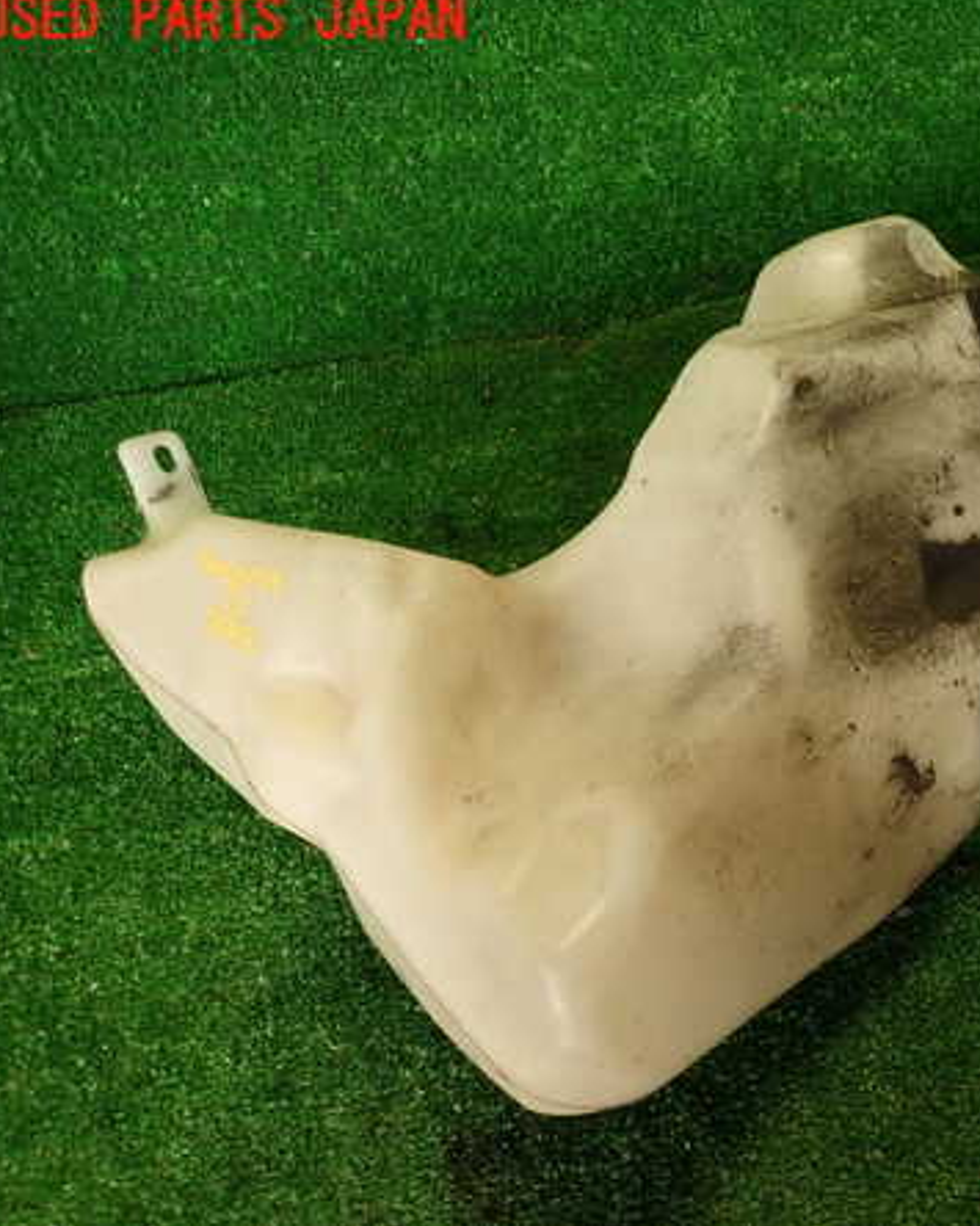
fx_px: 1197
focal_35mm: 33
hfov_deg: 42.4
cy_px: 607
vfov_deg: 54.2
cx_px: 792
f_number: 2
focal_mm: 4.5
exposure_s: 1/60
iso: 160
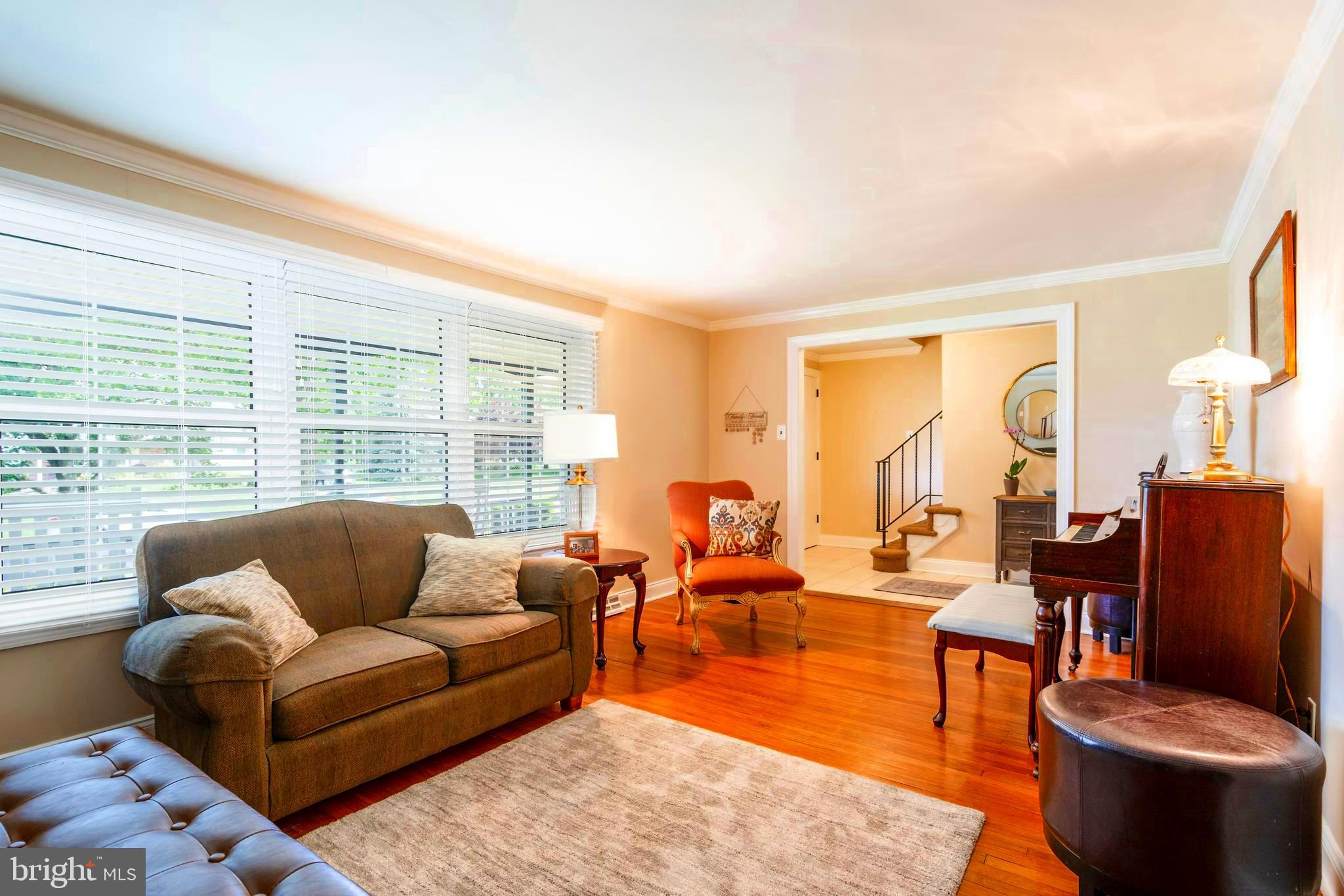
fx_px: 635
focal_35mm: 17
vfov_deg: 70.4
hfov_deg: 93.3
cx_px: 672
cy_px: 448
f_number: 5
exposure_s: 1/125
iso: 320
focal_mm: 17
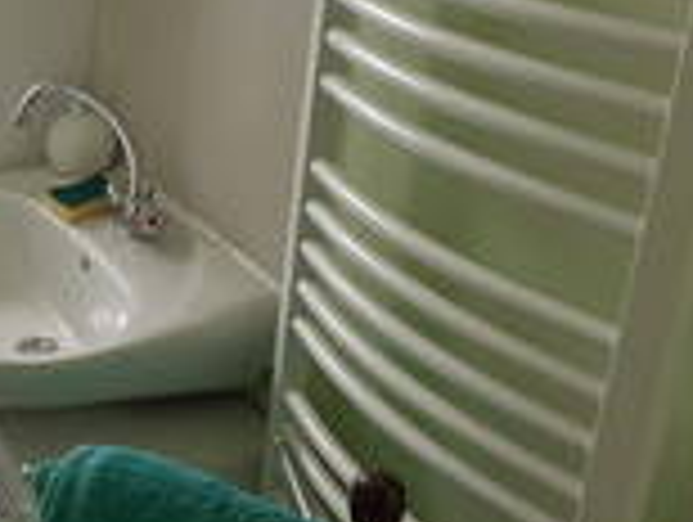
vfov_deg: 23.3
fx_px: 1263
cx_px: -68
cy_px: 261
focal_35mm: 63
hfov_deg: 28.0
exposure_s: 1/50
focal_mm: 3.6
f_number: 1.9
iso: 100
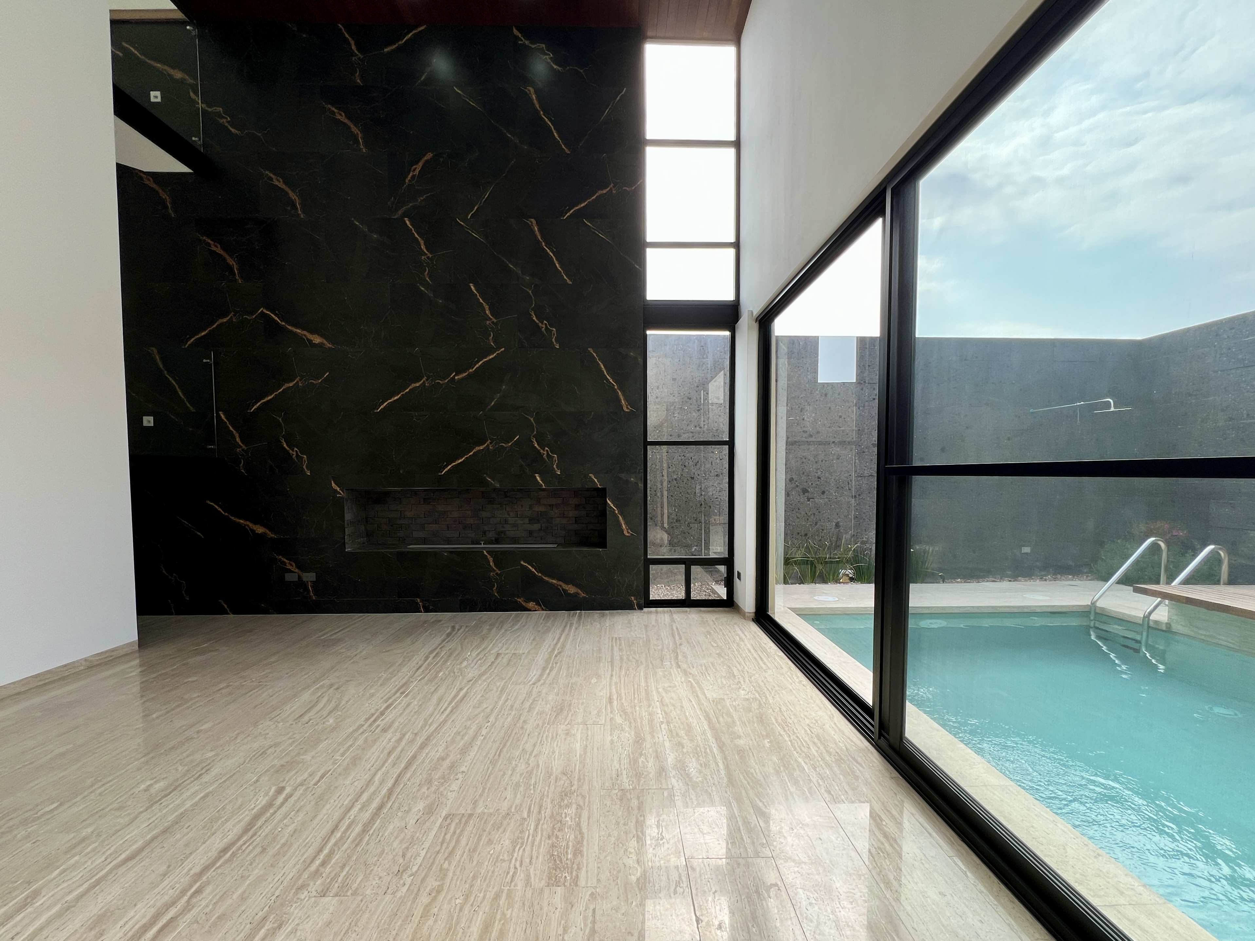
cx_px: 628
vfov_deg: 89.9
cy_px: 470
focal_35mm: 13
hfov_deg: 106.2
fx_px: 471
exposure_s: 1/358
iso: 32
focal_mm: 1.57
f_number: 1.8
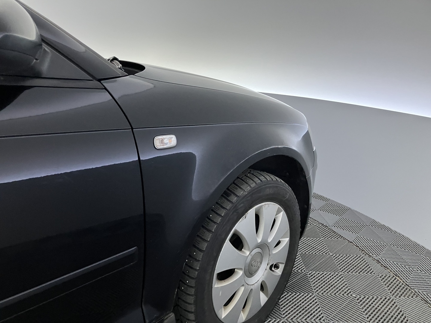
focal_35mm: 28
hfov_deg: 63.4
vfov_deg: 49.7
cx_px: 216
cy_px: 162
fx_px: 349
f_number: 1.8
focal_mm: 3.99
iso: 160
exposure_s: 1/60
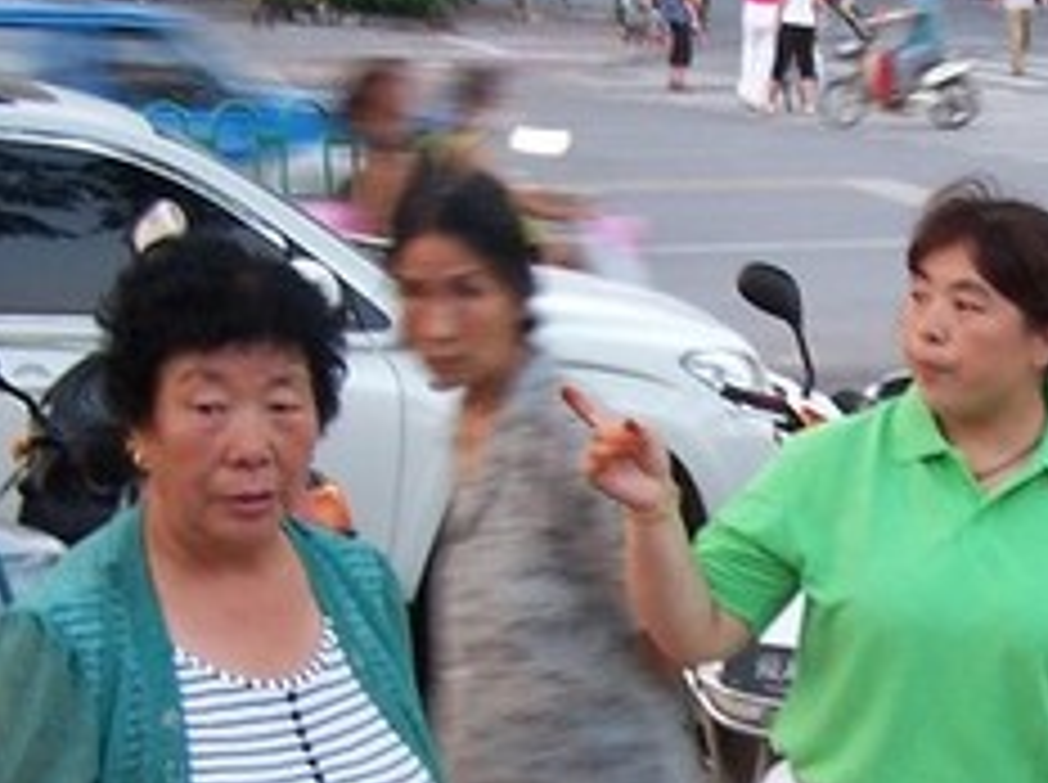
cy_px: 657
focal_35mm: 98
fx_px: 2962
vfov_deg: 14.9
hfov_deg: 19.6
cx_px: 981
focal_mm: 6.3
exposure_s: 1/20
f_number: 2.8
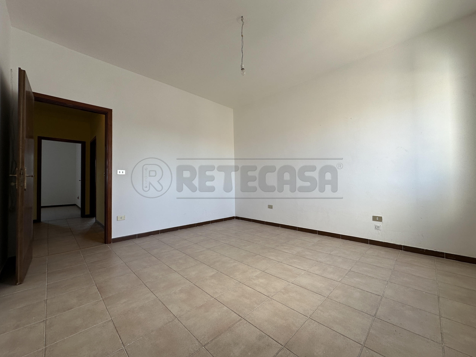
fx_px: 193
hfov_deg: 102.1
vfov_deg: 85.7
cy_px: 178
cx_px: 238
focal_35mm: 14
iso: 64
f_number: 2.2
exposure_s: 1/100
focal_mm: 2.22
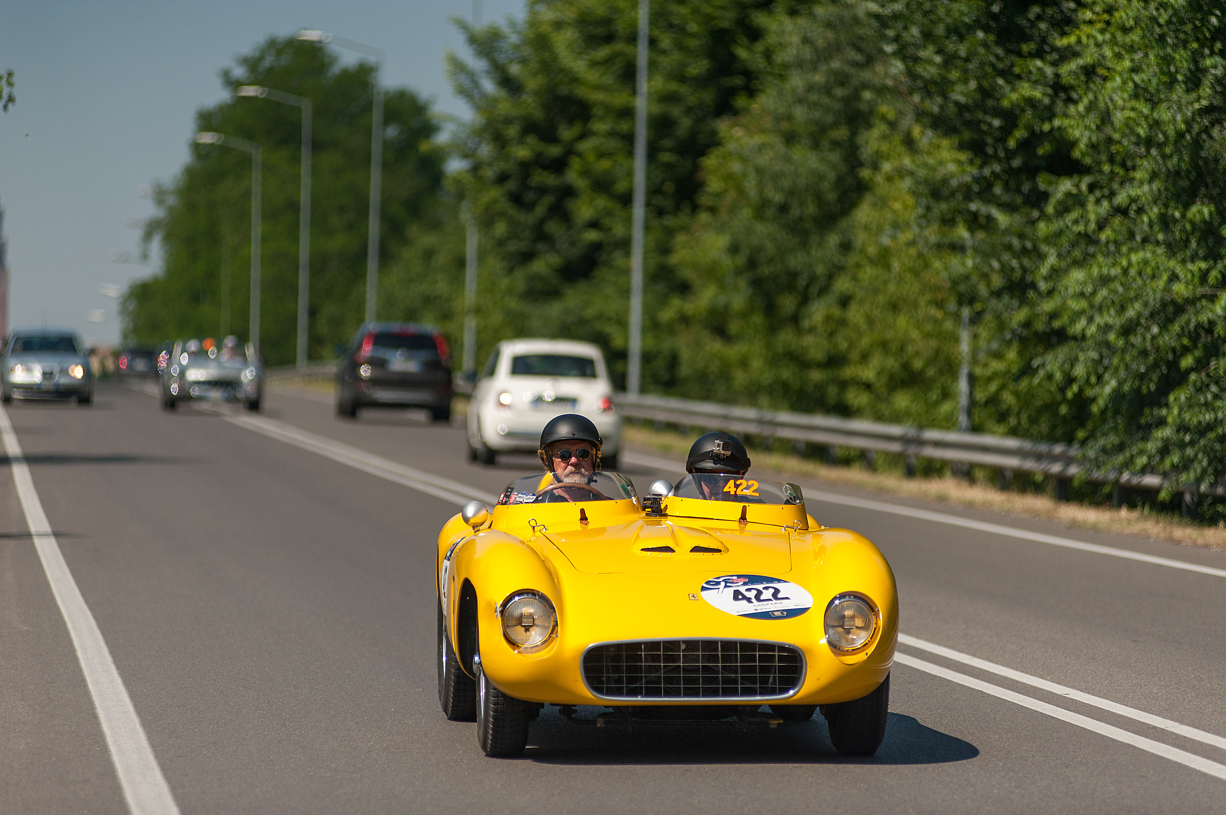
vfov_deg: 6.9
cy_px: 408
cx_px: 613
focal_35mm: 200
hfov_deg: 10.3
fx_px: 6805
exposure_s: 1/8000
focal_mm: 200
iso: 200
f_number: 2.8
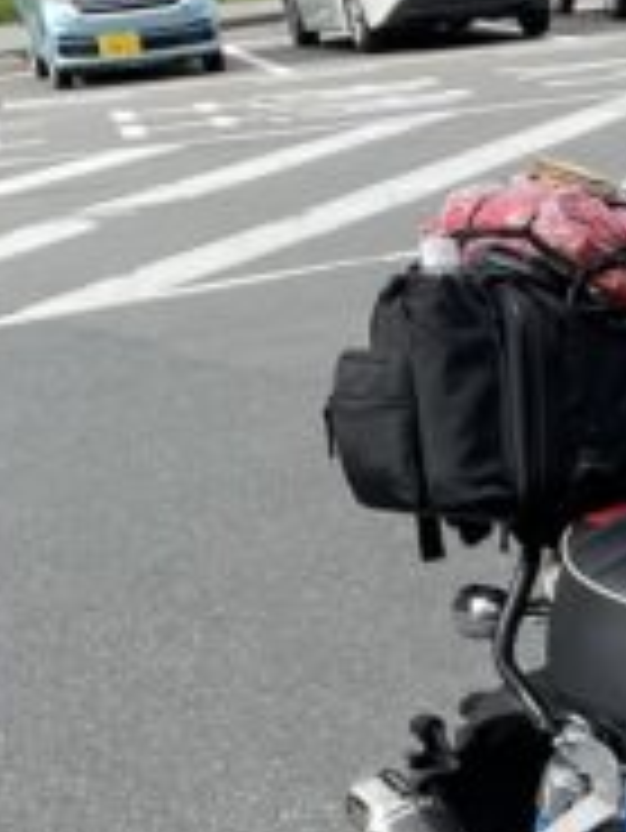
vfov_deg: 15.8
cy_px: 1037
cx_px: 1009
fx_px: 2866
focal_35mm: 119
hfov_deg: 11.8
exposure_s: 1/1383
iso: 32
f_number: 1.6
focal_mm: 4.2
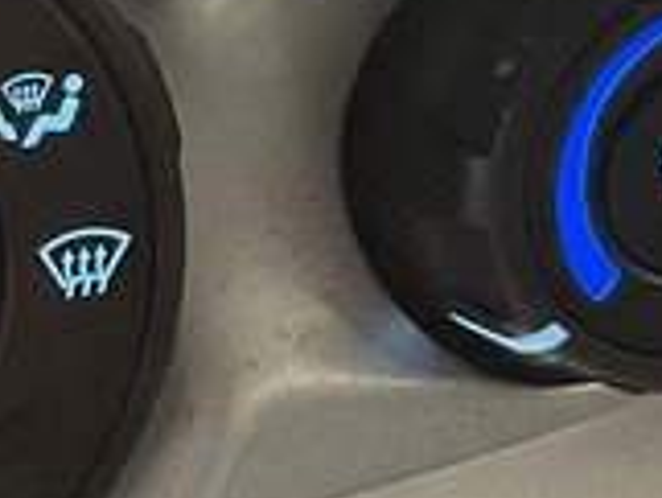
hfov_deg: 10.6
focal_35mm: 173
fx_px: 3311
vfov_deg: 8.5
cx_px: -596
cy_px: -29
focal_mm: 3
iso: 400
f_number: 1.8
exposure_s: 1/30
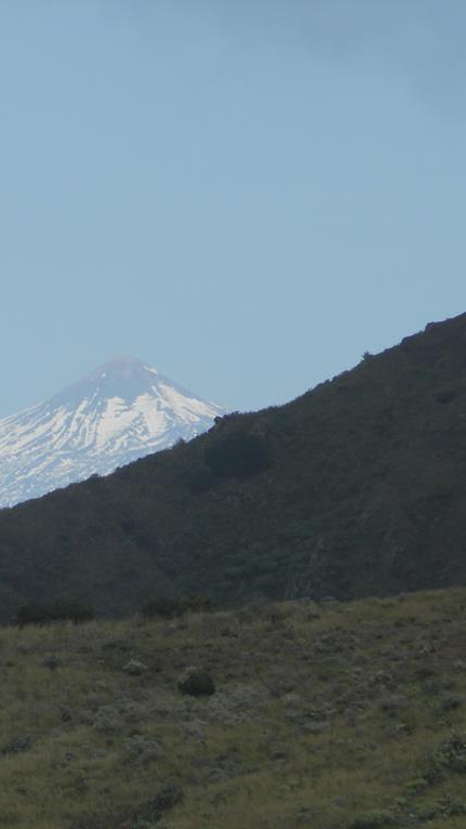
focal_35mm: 765
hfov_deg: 1.6
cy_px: 414
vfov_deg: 2.8
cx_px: 122
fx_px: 16801
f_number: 5.8
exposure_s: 1/400
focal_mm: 94.5
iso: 80
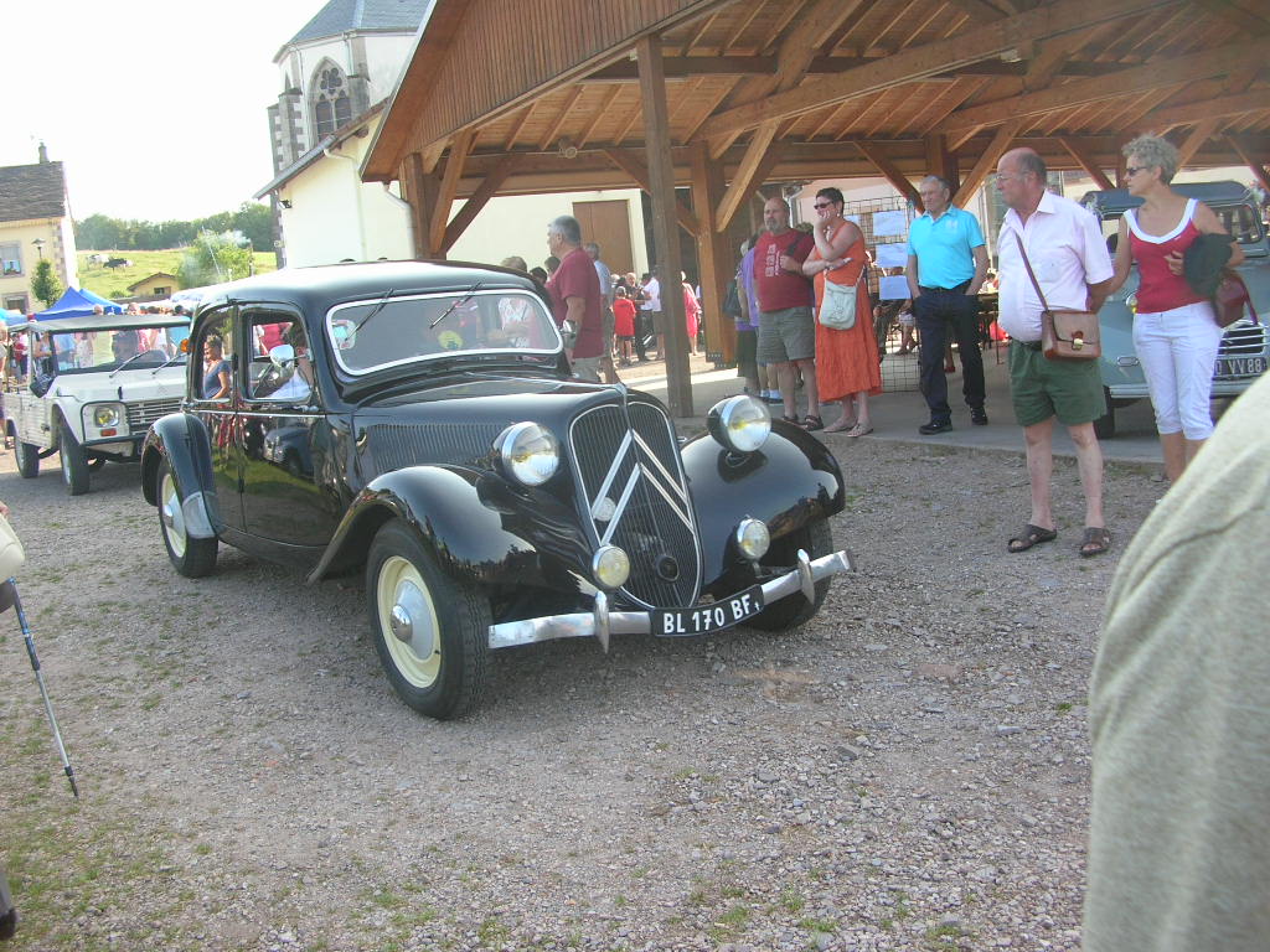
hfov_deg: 52.6
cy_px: 476
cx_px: 635
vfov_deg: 40.7
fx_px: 1284
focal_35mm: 35
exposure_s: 1/161
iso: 50
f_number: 2.8
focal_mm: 5.8
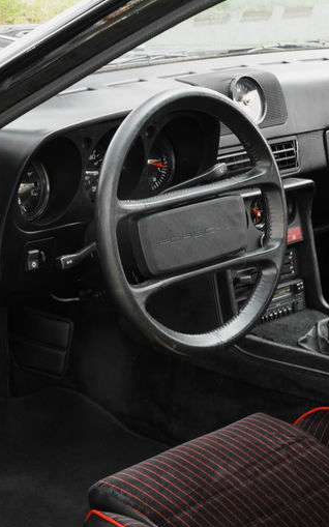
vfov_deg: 24.9
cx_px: 189
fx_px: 1191
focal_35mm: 83
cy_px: 264
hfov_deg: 15.7
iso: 3200
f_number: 20
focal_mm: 54
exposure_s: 1/60
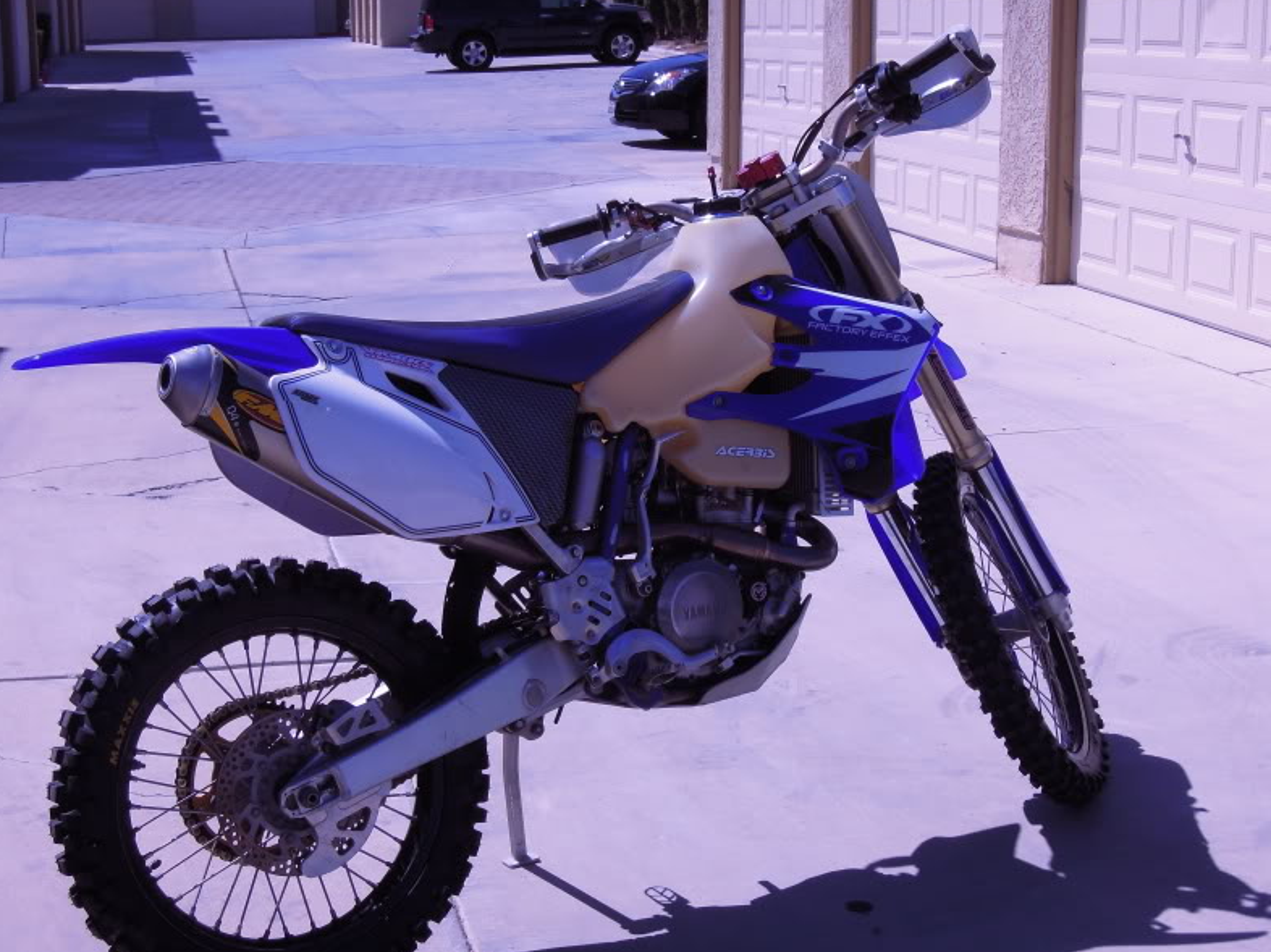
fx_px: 2056
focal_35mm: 56
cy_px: 478
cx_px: 637
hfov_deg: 34.4
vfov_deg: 26.1
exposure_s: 1/1250
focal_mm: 9.9
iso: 160
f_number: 5
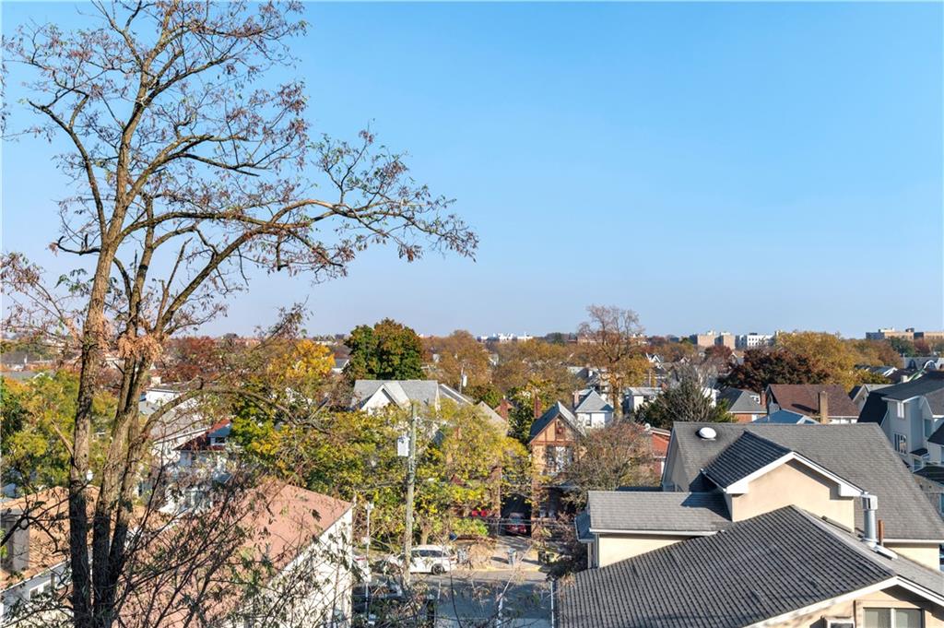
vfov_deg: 43.5
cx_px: 472
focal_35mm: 30
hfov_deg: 62.0
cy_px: 314
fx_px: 786
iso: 640
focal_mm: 30
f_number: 14
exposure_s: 1/400
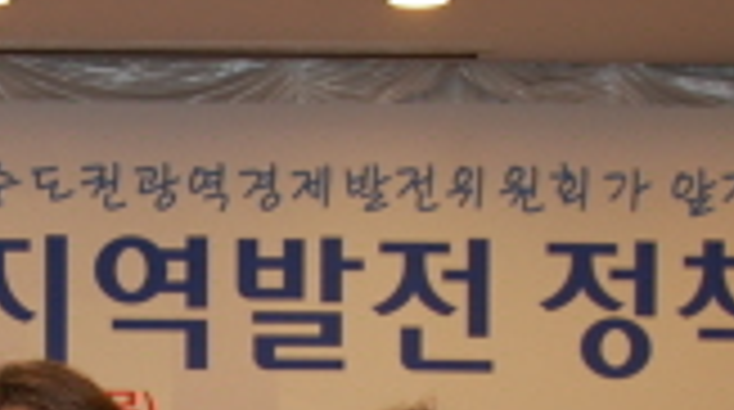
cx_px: -23
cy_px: 640
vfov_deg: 8.1
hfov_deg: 14.6
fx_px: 2816
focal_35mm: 145
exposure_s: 1/60
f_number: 4
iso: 400
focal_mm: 25
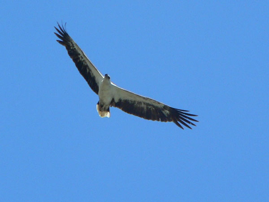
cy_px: 101
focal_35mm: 420
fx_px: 3264
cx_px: 134
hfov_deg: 4.7
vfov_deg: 3.5
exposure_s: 1/400
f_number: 5.2
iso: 80
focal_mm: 55.2
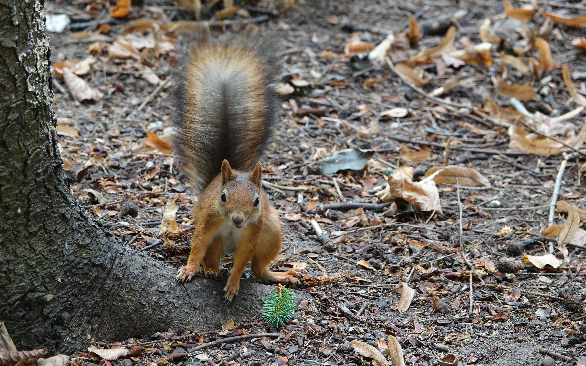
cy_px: 187
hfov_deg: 8.0
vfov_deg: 5.0
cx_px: 292
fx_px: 4184
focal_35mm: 262
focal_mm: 93.9
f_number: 4
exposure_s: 1/50
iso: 800
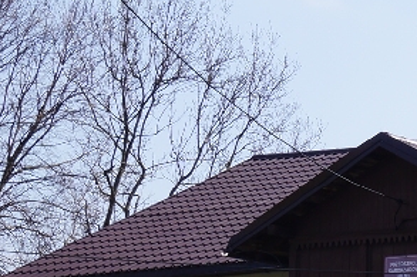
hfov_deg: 10.6
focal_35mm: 185
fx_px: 2142
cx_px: 682
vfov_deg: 7.3
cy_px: 376
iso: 100
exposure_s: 1/80
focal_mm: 30
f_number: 14
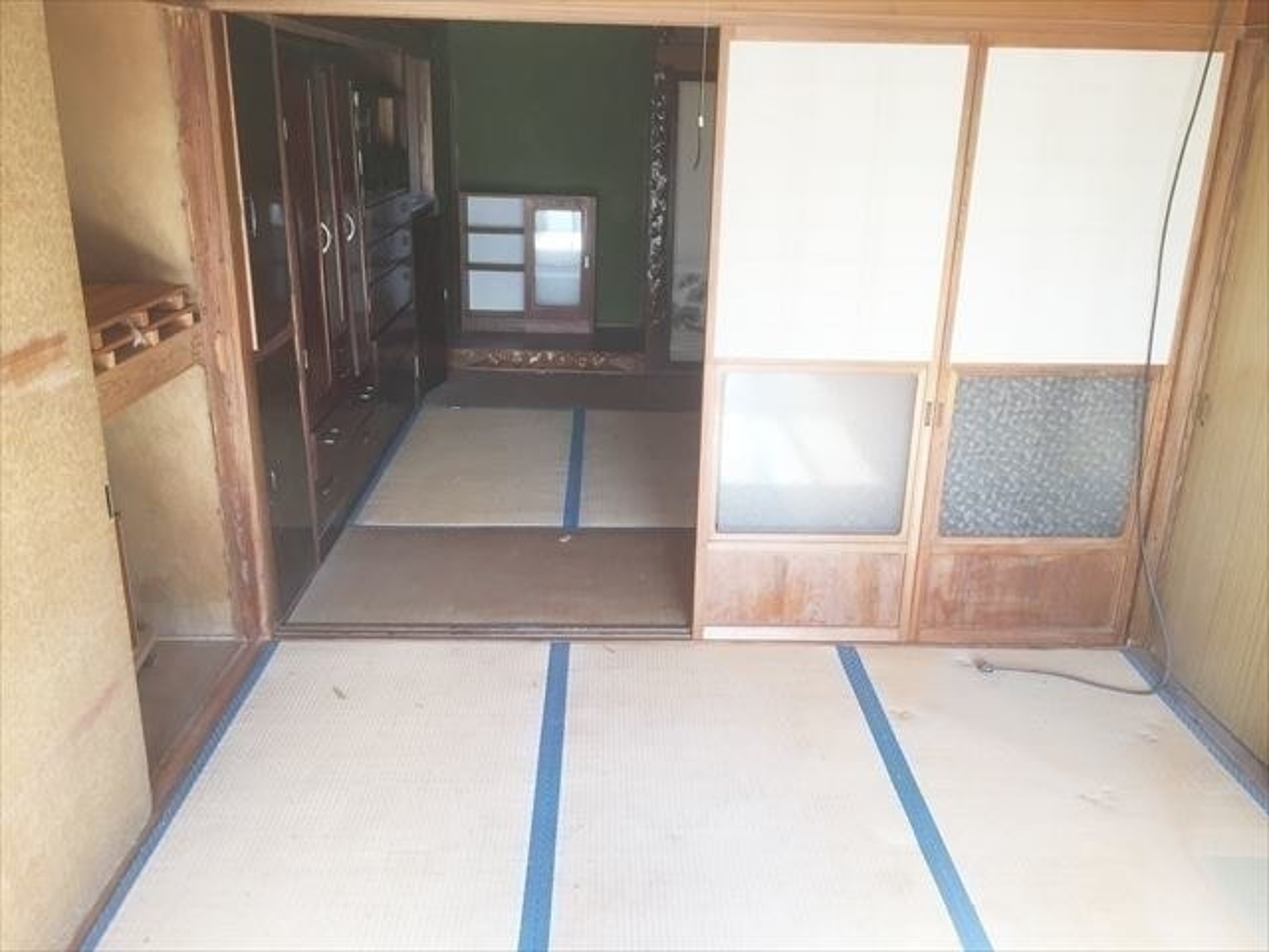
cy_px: 476
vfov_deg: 48.2
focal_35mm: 29
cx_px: 634
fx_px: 1063
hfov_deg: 61.7
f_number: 2.2
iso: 50
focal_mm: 4.15
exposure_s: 1/120
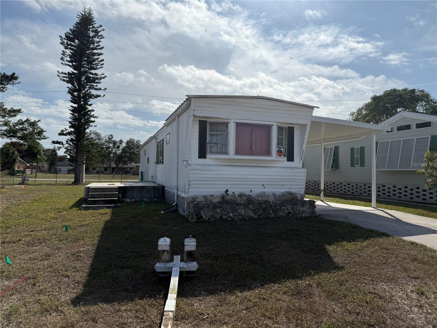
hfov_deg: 71.6
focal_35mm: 24
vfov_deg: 56.8
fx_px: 303
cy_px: 164
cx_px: 218
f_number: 1.78
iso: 64
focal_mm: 6.76
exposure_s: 1/14286
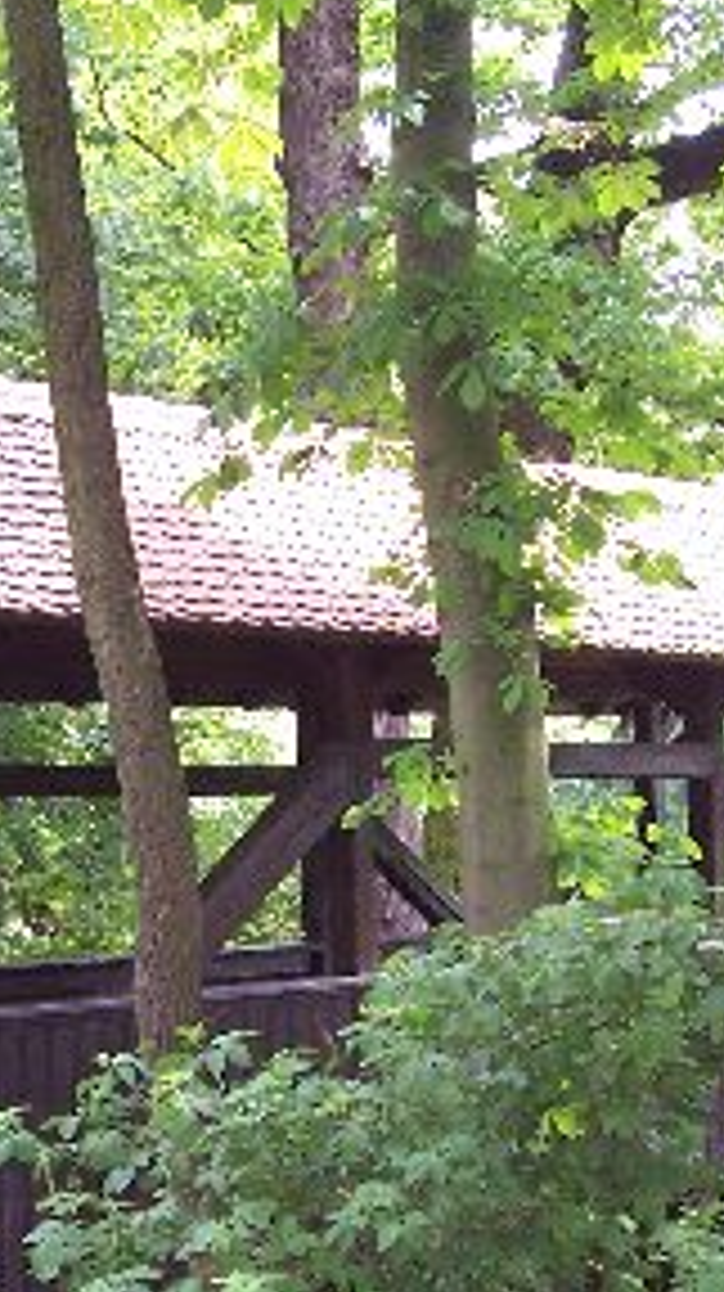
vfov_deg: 28.9
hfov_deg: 16.4
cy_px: 810
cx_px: 166
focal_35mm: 73
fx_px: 2497
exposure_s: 1/60
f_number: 2.7
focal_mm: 5.6
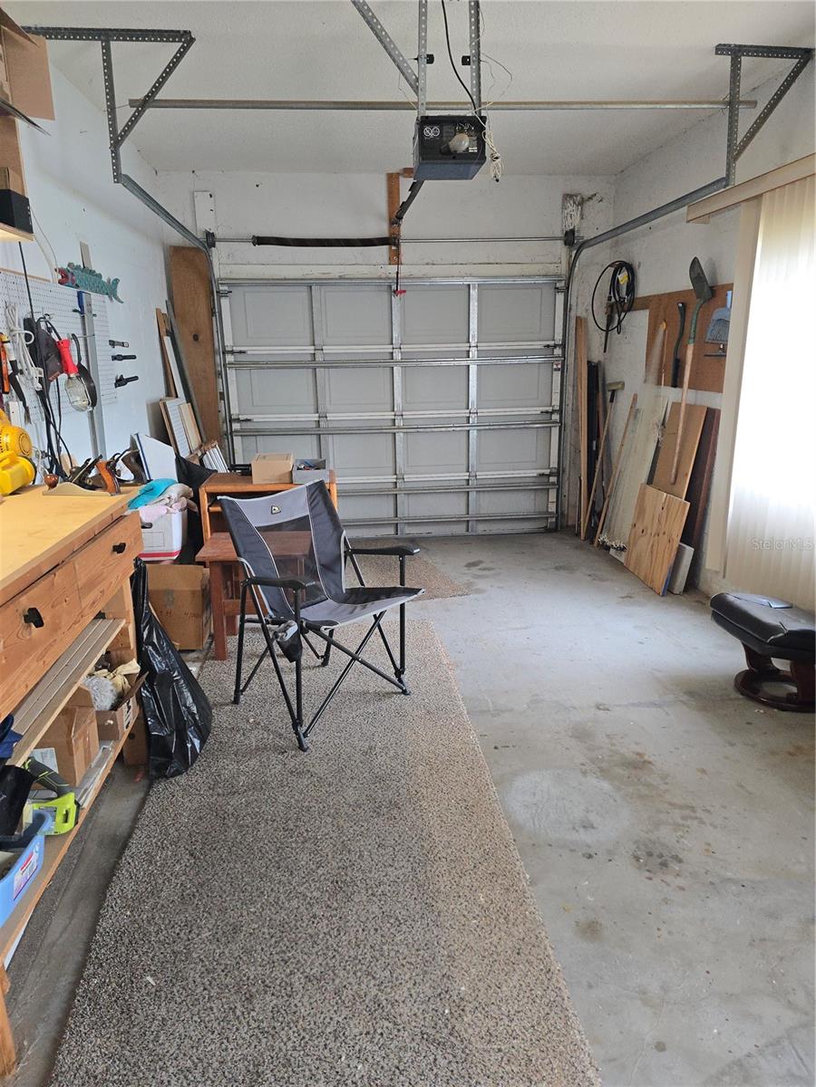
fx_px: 723
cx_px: 408
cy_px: 544
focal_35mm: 23
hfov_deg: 58.9
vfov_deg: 73.9
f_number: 1.7
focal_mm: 6.3
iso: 250
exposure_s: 1/120
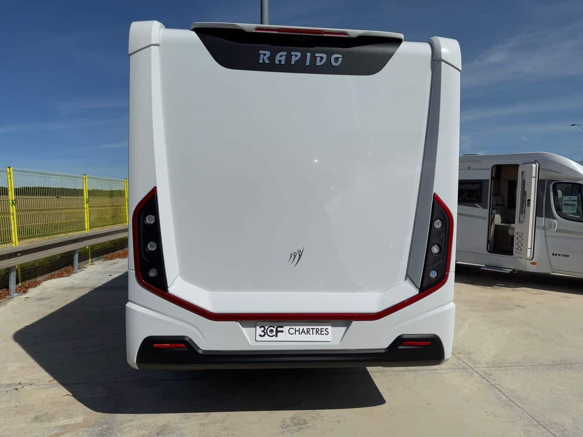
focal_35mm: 24
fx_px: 404
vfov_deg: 56.8
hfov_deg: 71.6
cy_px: 218
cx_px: 292
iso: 64
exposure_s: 1/14286
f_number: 1.78
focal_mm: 6.76
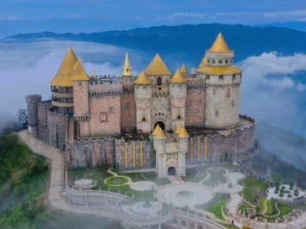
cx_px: 186
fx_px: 433
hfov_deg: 38.7
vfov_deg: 29.6
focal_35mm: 49
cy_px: 137
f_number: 11
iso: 100
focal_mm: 10.26
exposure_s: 1/15
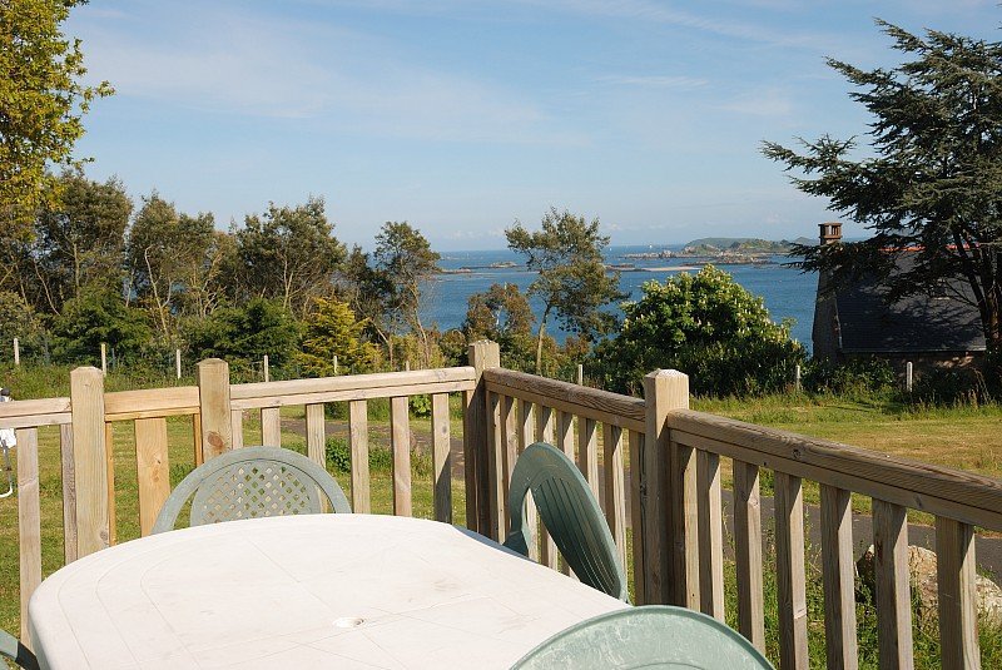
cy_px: 335
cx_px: 501
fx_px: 1170
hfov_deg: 46.4
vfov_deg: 32.0
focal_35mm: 42
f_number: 10
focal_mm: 28
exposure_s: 1/125
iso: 100
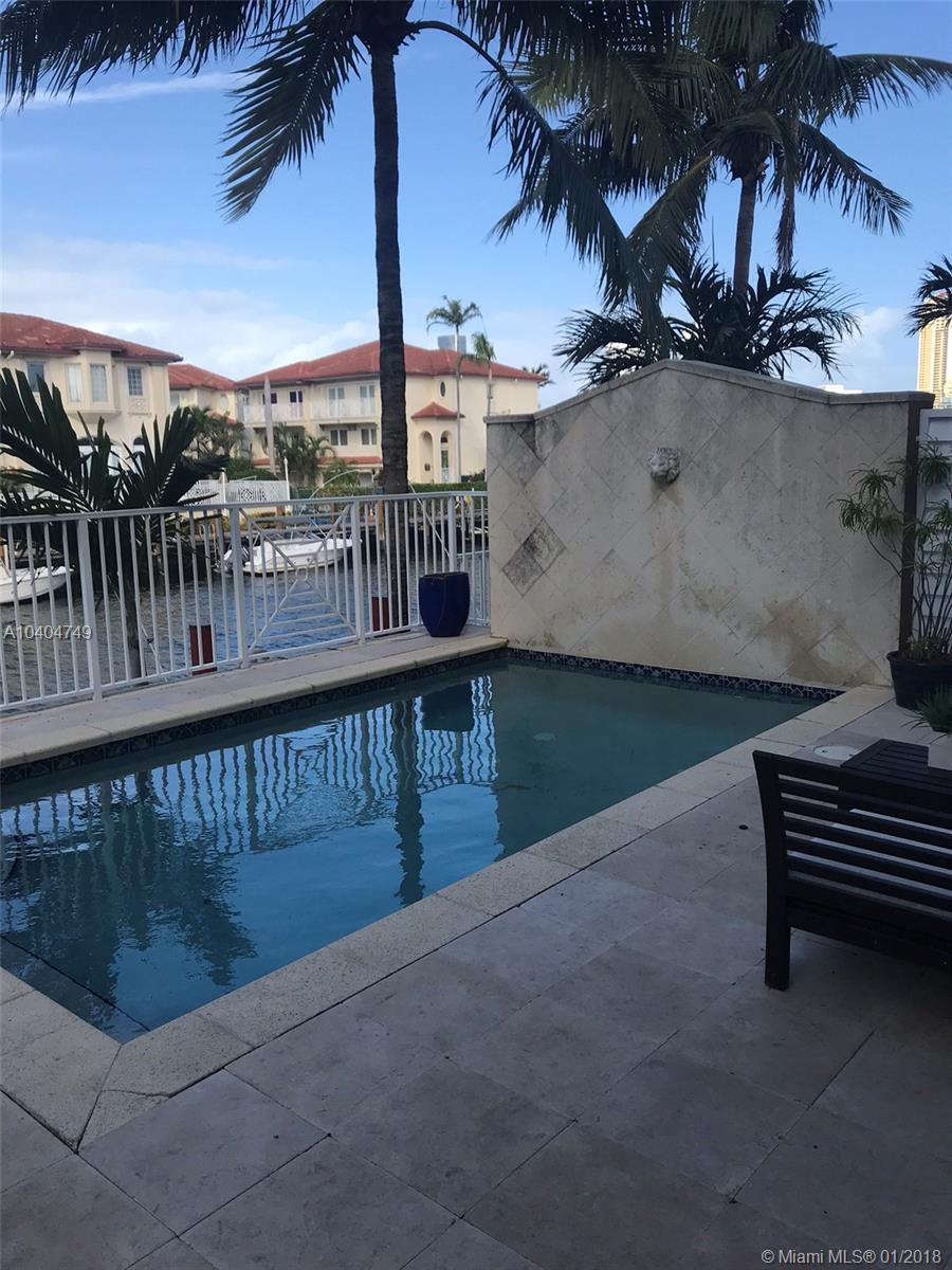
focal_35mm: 28
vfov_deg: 63.4
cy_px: 635
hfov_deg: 49.7
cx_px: 476
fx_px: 1027
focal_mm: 3.99
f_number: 1.8
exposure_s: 1/1520
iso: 20
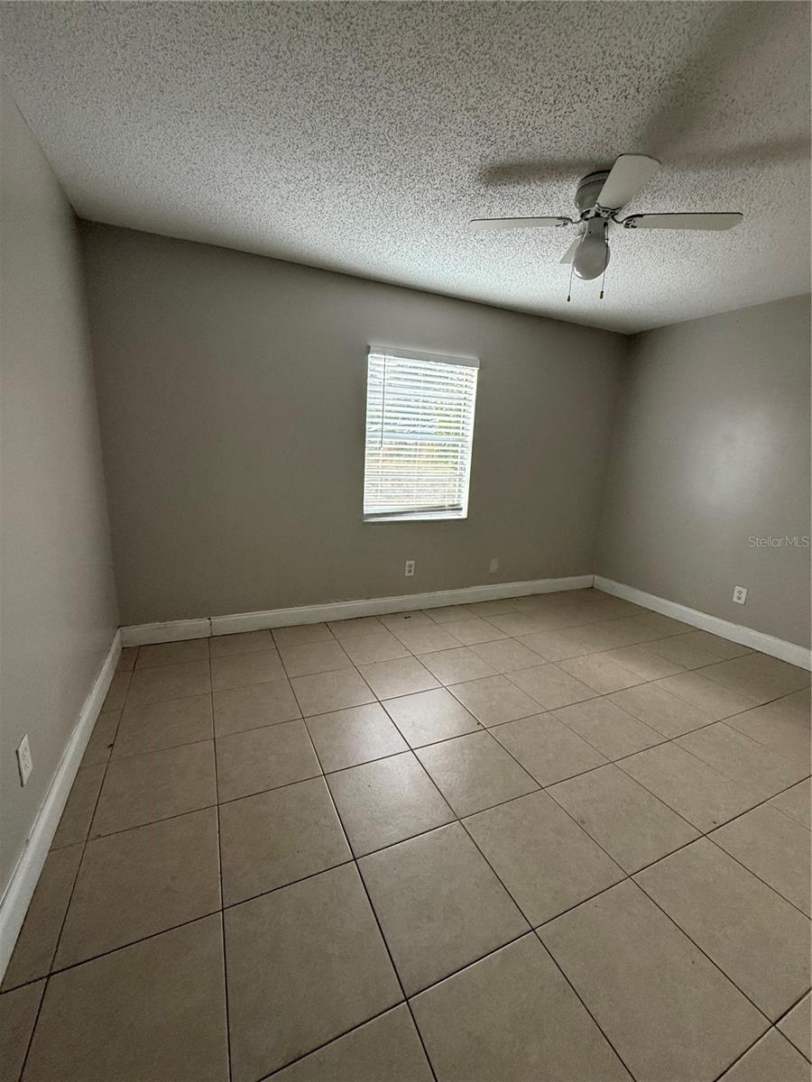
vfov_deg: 102.1
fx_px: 438
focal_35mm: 14
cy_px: 541
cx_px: 406
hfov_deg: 85.7
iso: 320
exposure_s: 1/99
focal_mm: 2.22
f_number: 2.2
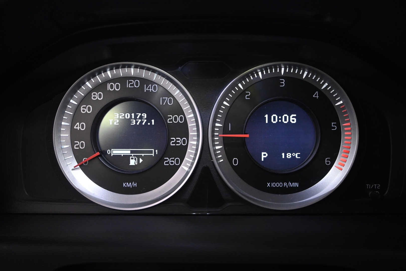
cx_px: 203
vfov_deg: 36.9
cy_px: 136
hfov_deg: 53.1
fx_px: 406
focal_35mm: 36
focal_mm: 24
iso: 3200
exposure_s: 1/50
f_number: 4.2
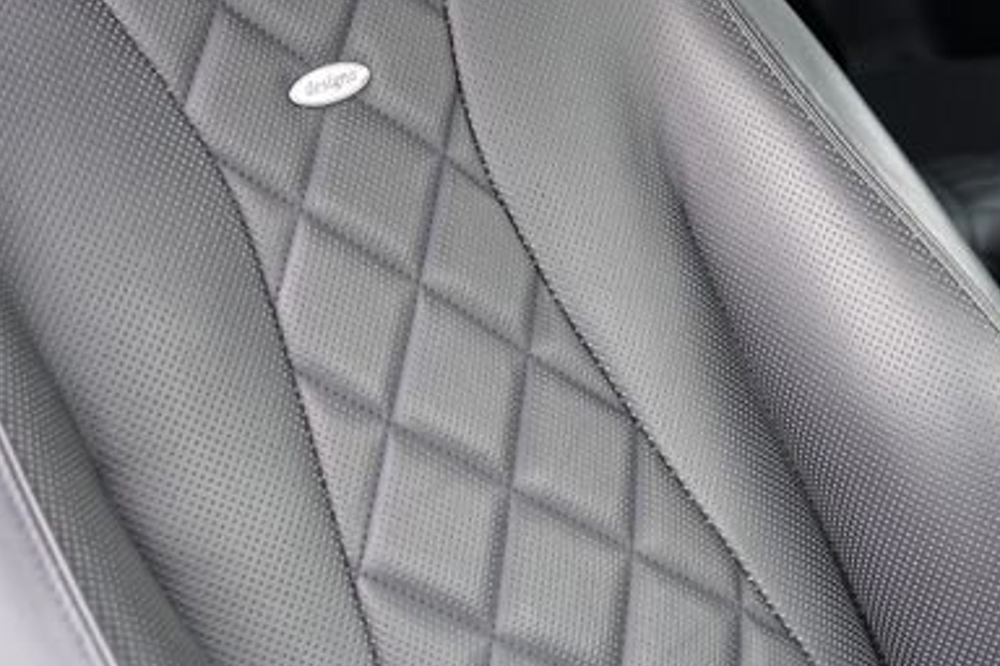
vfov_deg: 20.3
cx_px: 701
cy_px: -51
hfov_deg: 31.1
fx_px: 1778
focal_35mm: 64
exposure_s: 1/40
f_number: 3.2
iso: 100
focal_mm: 24
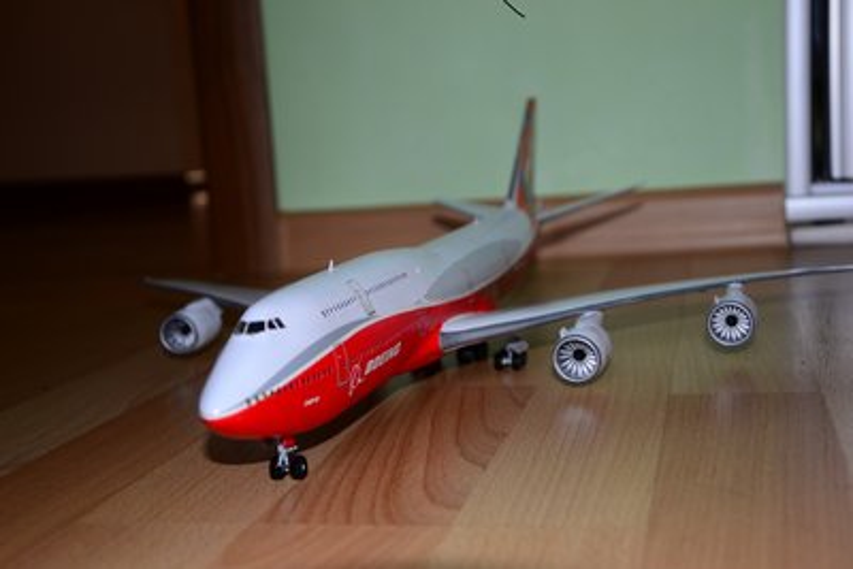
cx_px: 426
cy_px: 284
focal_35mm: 52
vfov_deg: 25.8
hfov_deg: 37.8
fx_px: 1244
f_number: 4.5
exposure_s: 1/13
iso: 200
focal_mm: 35
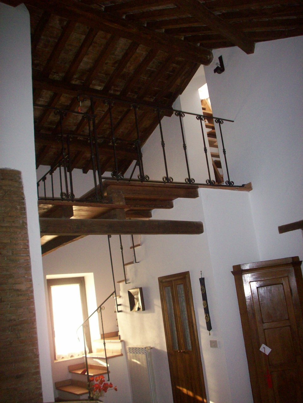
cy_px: 202
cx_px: 152
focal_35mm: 37
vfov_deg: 50.1
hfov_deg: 38.7
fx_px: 432
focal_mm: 6.2
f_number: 2.8
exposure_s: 1/64
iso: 200
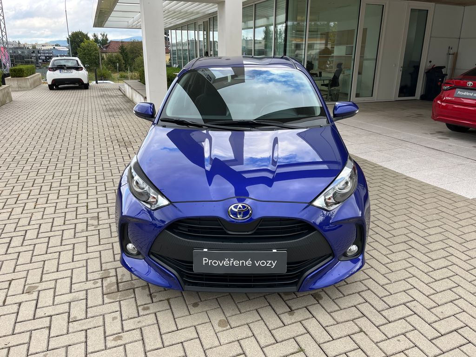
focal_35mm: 26
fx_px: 358
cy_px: 178
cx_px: 238
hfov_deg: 67.3
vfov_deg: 53.1
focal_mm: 5.1
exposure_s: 1/522
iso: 50
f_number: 1.6
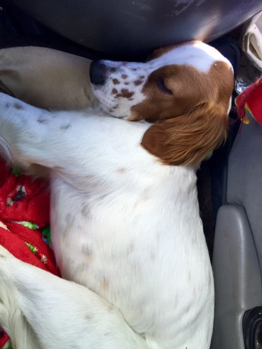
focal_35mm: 29
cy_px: 174
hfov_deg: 48.2
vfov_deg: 61.7
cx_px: 131
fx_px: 293
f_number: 2.2
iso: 32
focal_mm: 4.15
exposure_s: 1/30
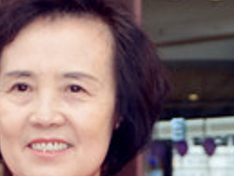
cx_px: 236
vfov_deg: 4.7
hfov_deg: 6.3
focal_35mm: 312
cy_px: 389
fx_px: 2111
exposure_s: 1/125
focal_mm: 35
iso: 220
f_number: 4.5
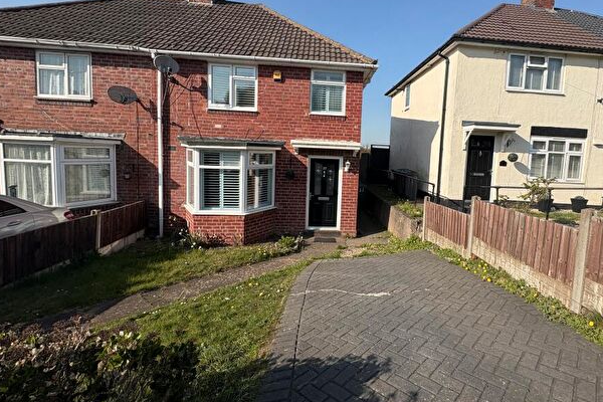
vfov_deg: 70.1
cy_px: 175
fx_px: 285
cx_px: 344
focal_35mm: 17
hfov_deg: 92.7
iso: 50
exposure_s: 1/1637
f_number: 2.2
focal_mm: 2.22
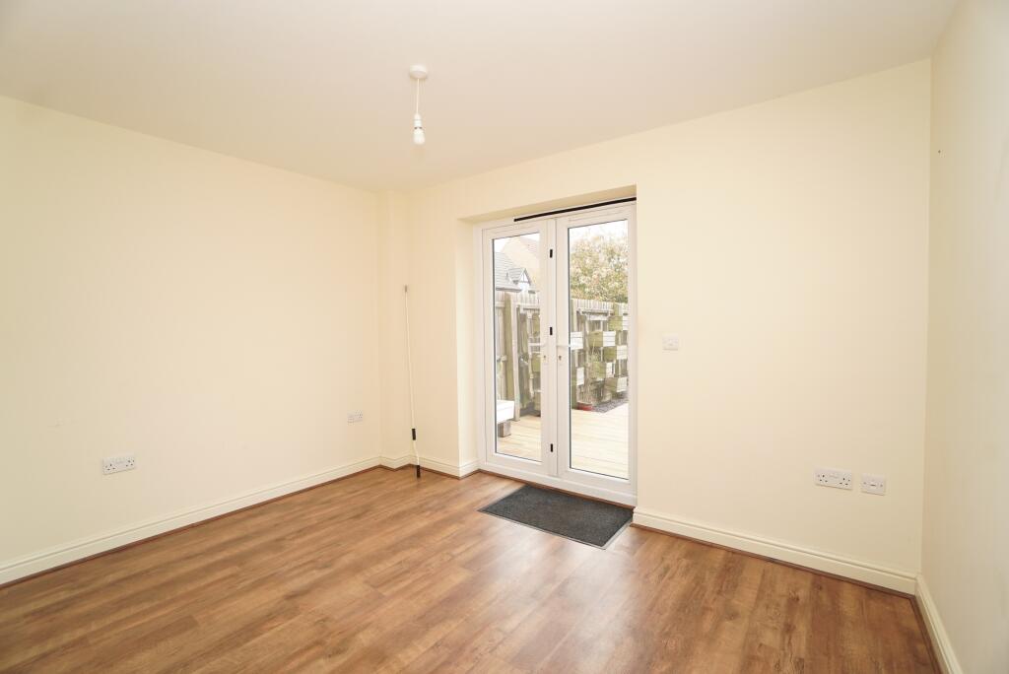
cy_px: 337
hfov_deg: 100.4
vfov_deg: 77.4
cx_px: 504
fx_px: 421
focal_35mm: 15
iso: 400
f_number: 4
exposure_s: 1/125
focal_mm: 10
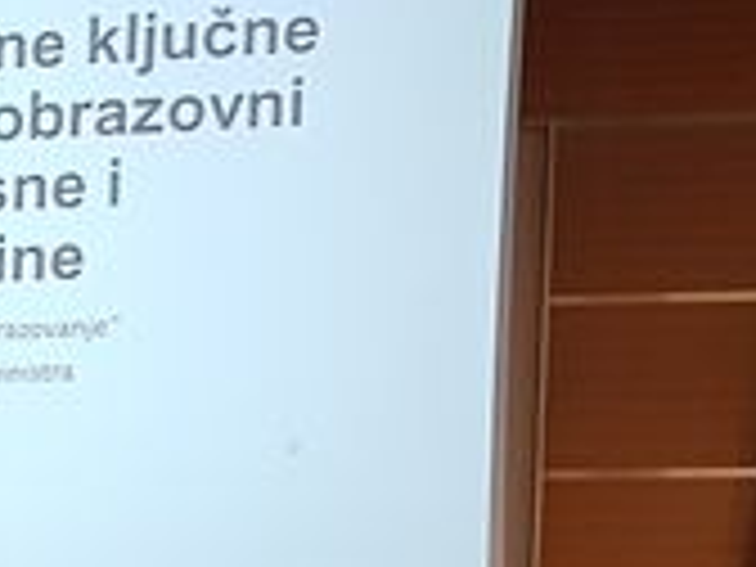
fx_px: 3036
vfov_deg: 10.1
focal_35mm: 139
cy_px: 1033
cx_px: -1098
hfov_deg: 11.5
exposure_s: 1/33
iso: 200
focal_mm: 4.2
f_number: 1.7
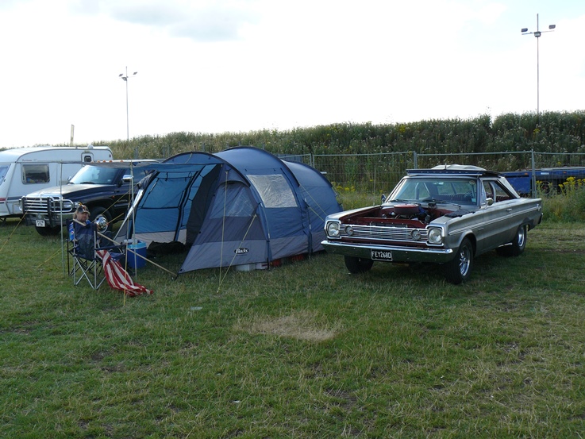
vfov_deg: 39.7
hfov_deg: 51.3
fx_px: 608
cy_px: 220
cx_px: 292
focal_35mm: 36
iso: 100
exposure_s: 1/125
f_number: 4
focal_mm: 6
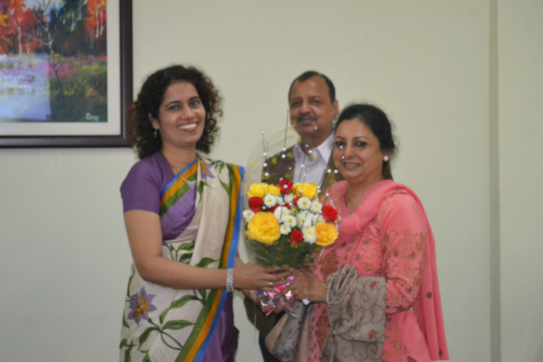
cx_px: 272
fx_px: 1244
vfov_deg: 16.6
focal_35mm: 82
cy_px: 181
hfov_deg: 24.6
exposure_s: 1/60
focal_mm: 55
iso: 2800
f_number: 5.6
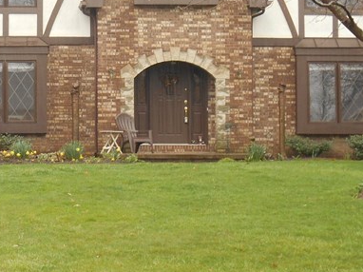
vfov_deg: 13.4
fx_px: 1153
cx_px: 31
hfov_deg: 17.6
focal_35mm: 110
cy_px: 77
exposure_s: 1/30
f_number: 3.9
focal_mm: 7.2
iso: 80
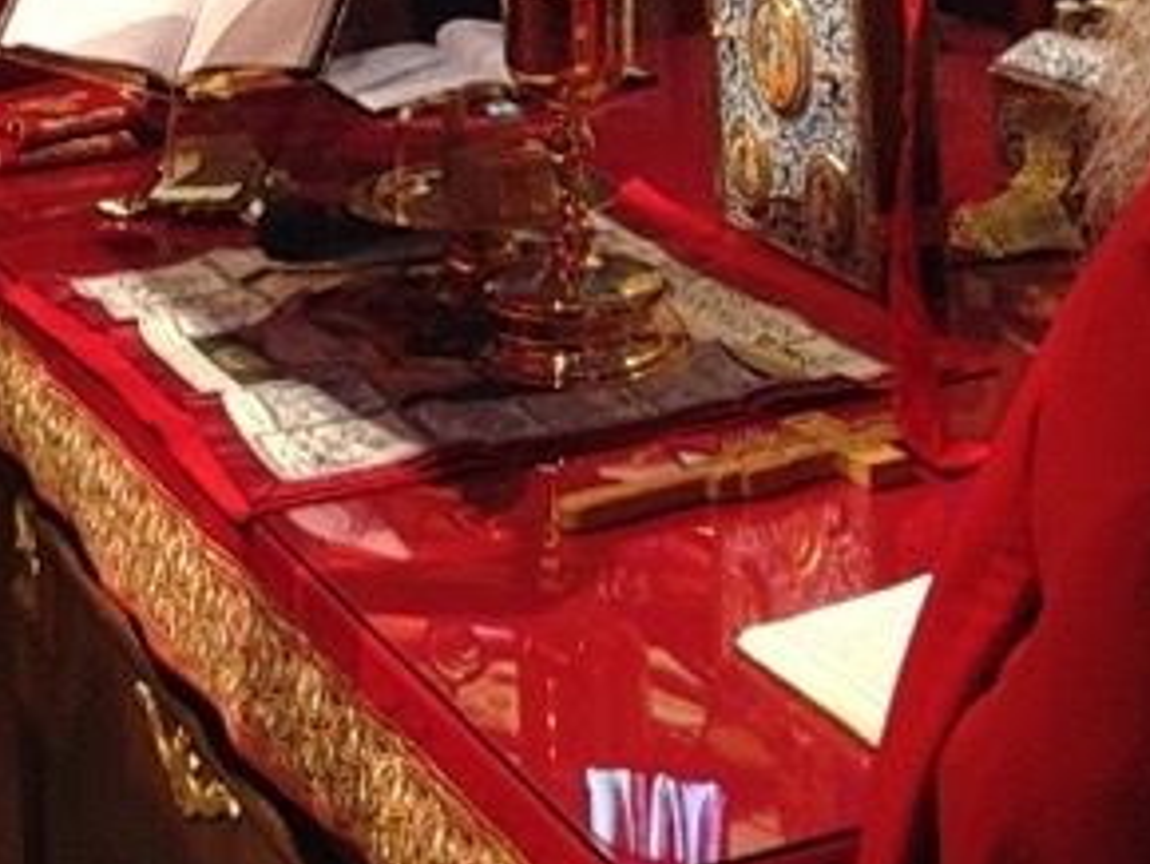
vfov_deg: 15.5
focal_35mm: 91
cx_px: 563
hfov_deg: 21.5
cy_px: -230
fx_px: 3026
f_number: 2.4
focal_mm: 4.12
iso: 250
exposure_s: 1/120
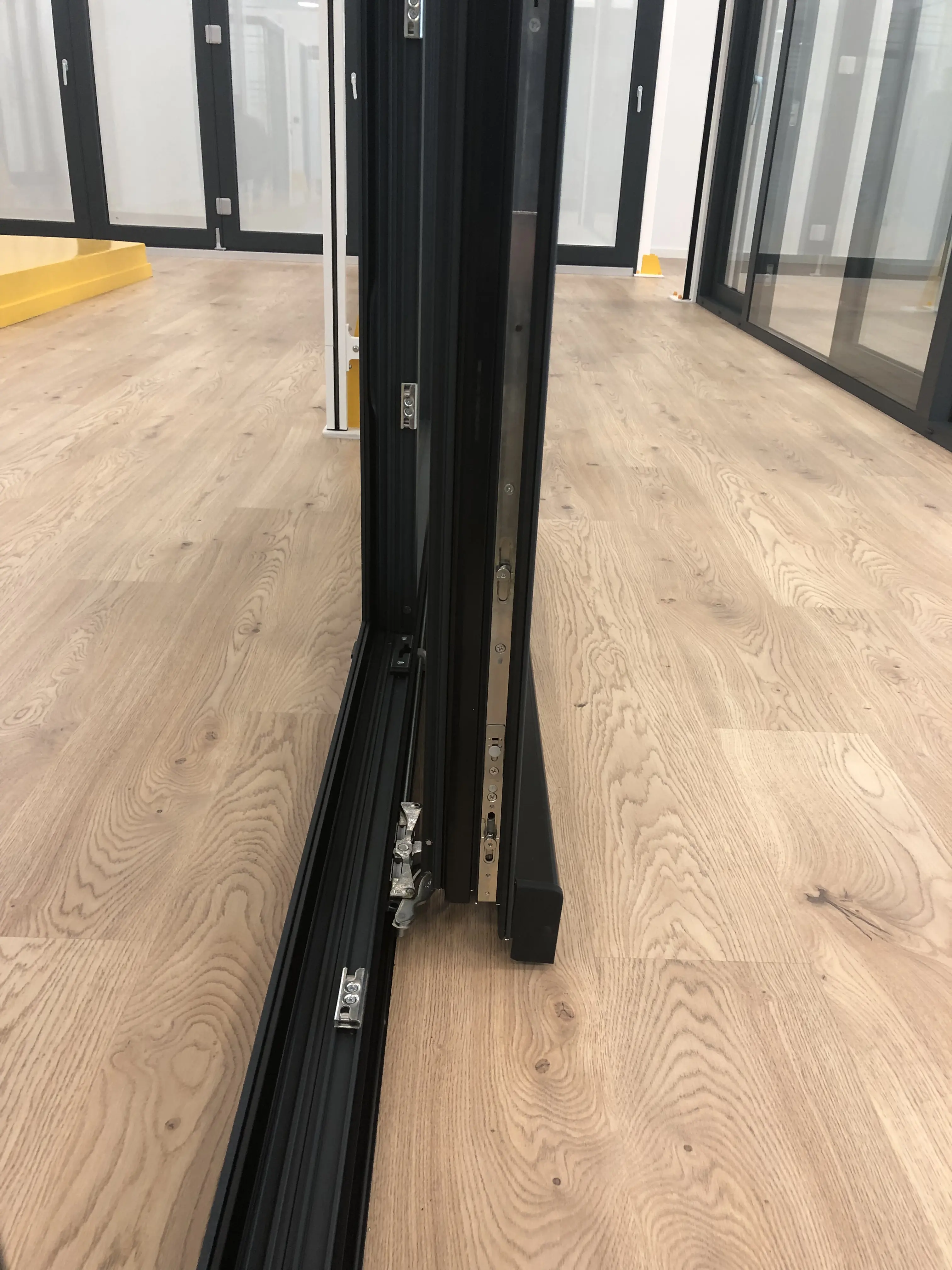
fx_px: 1027
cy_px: 635
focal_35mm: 28
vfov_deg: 63.4
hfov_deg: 49.7
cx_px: 476
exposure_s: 1/25
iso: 40
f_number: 1.8
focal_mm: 4
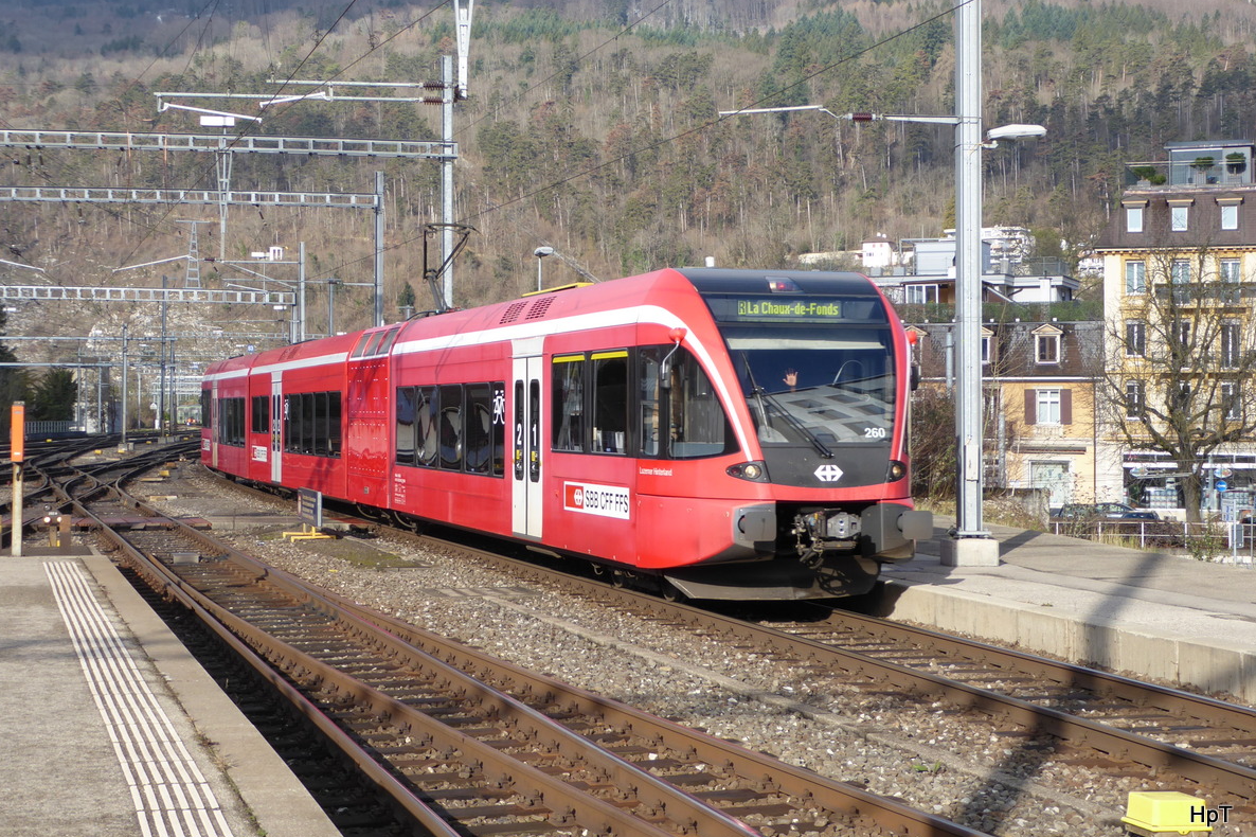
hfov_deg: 33.4
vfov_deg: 22.6
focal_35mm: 60
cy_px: 377
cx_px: 627
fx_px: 2093
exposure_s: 1/250
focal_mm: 10.3
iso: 80
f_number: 4.2
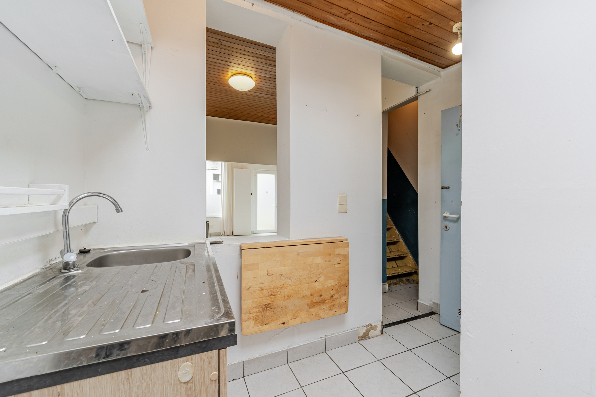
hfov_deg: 104.3
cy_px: 198
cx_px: 298
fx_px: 232
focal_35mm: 14
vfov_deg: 81.2
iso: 250
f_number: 11
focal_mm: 14
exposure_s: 1/15
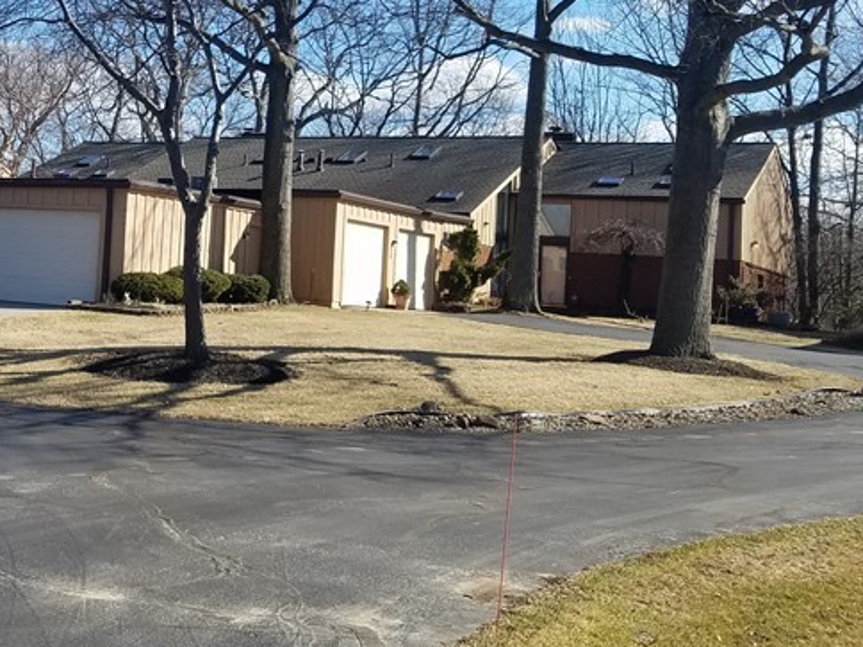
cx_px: 27
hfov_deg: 32.5
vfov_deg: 26.1
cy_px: 128
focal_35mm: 55
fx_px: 1371
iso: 50
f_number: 1.7
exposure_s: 1/1736
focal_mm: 4.2
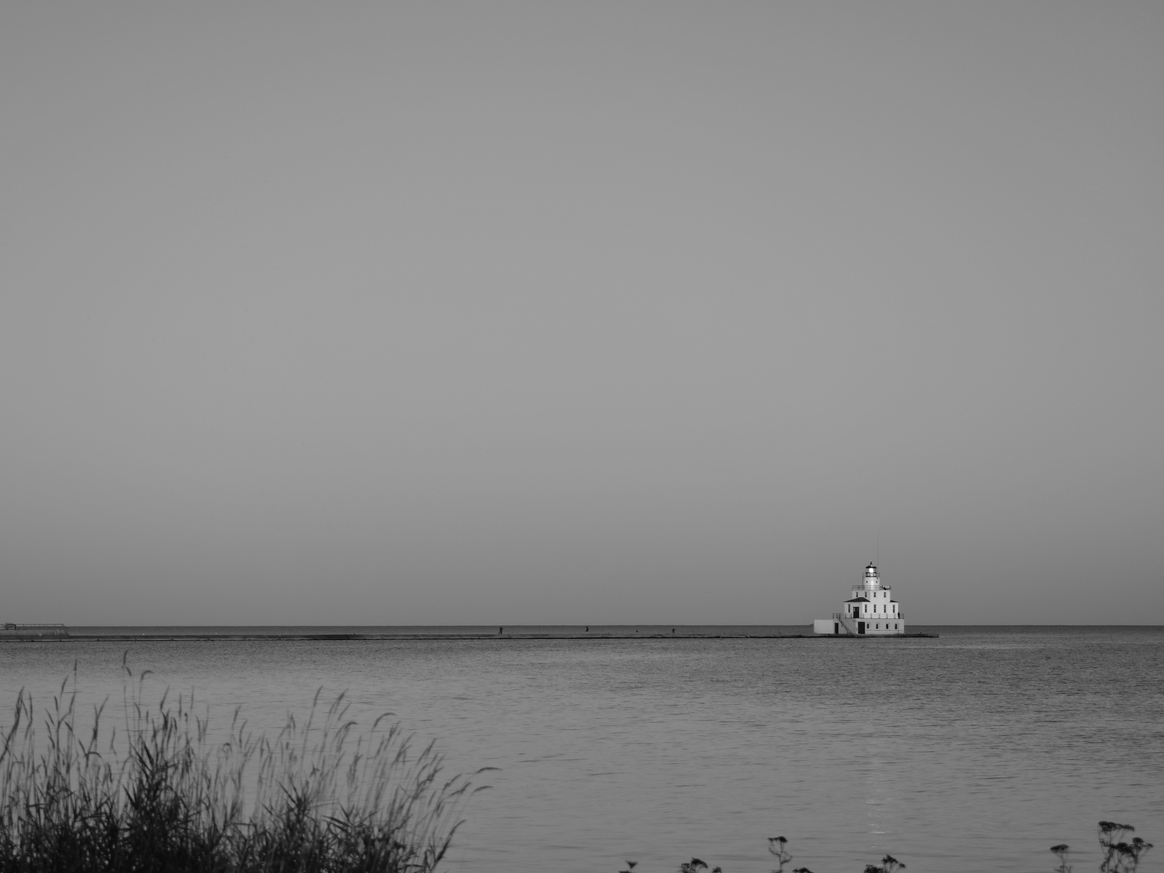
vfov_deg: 16.6
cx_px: 508
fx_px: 2993
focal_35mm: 89
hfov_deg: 22.0
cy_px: 436
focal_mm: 55
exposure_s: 1/400
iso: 125
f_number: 5.6
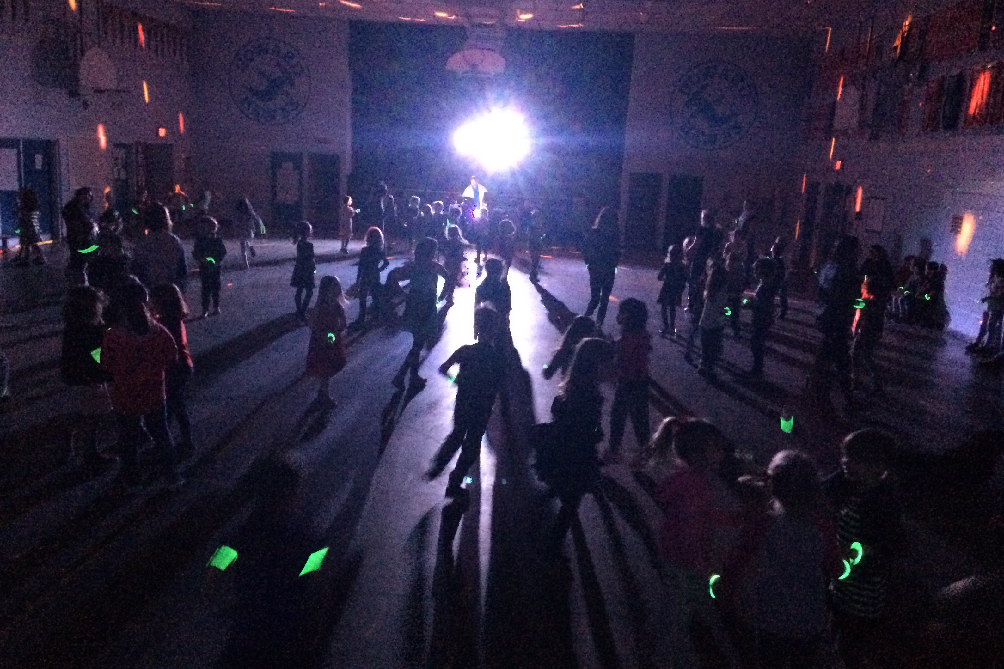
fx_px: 864
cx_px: 501
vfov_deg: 42.3
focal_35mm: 31
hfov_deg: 60.3
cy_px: 326
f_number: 2.2
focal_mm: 4.15
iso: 1600
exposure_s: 1/15
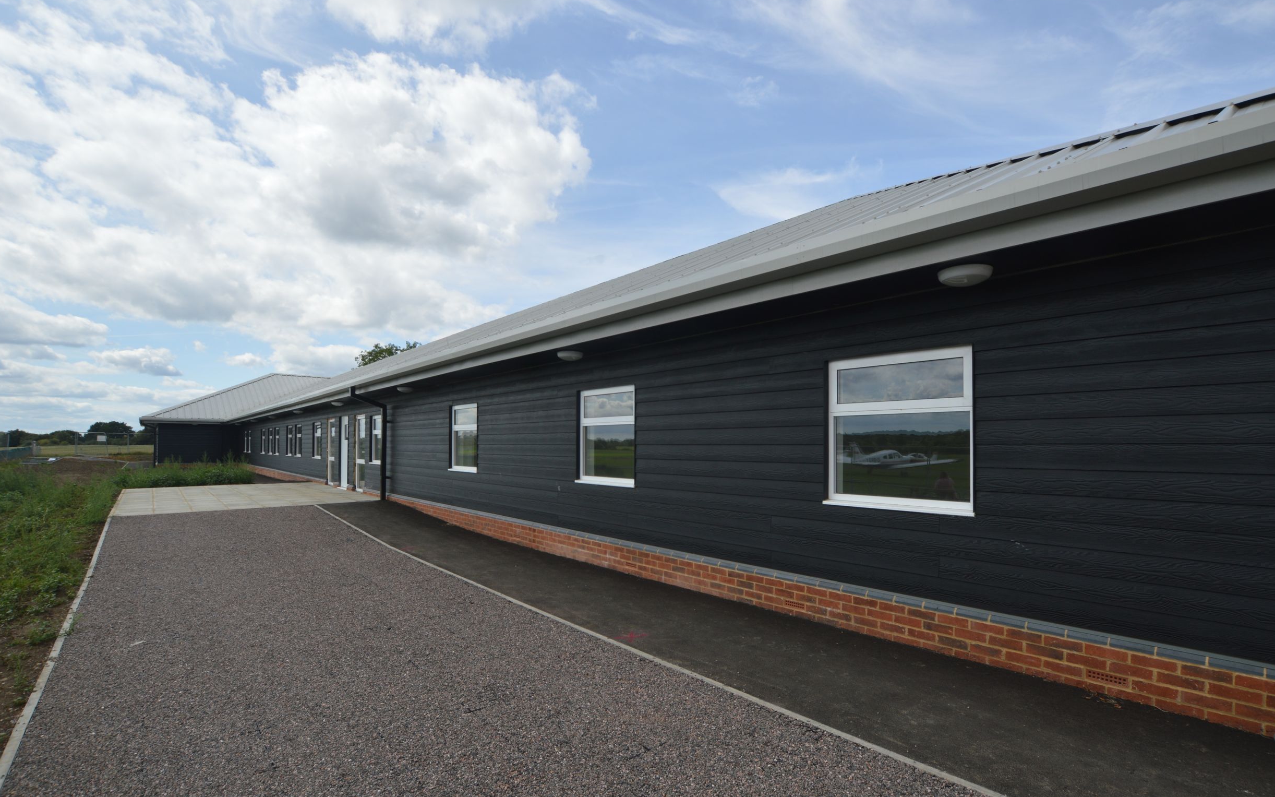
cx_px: 639
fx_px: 556
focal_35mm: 16
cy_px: 437
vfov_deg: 71.1
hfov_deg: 97.8
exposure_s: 1/200
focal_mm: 10
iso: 100
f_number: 7.1
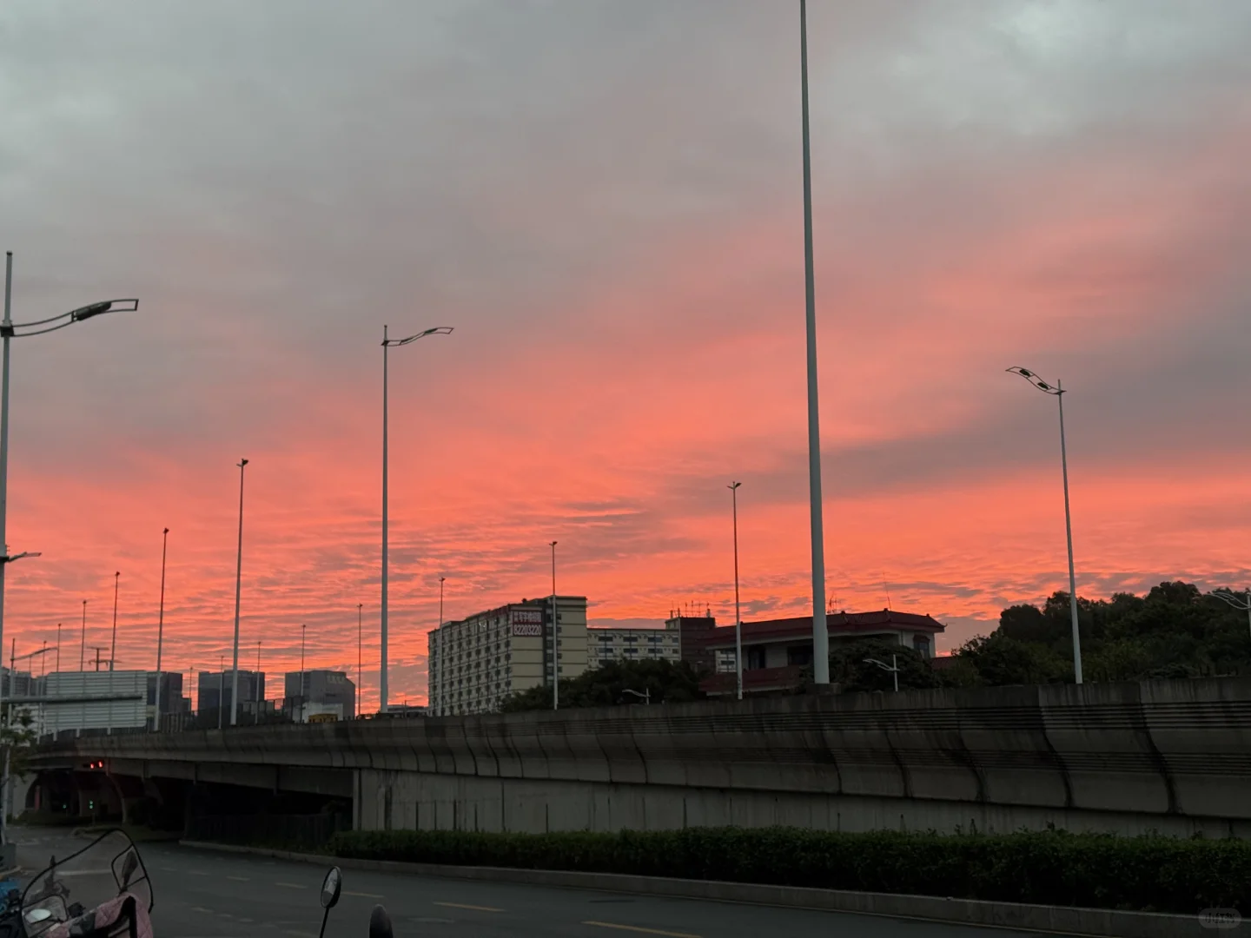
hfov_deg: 39.7
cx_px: 626
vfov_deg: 30.3
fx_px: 1735
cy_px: 469
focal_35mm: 48
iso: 125
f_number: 1.78
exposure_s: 1/60
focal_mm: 6.76
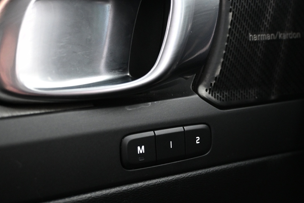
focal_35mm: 48
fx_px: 408
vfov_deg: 27.6
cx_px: 166
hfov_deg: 40.8
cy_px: 140
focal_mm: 21.5
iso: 1600
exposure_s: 1/15
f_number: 4
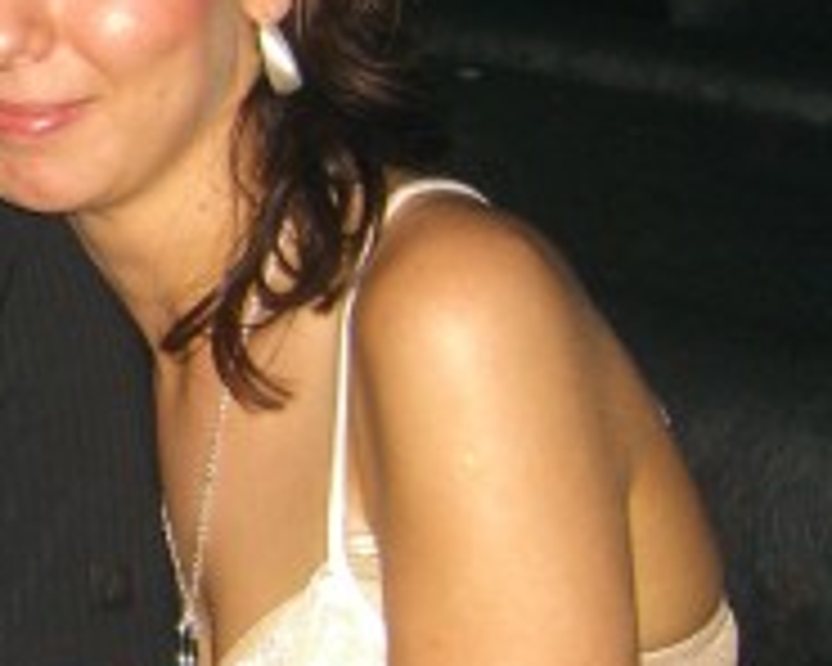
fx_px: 2955
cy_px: 270
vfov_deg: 12.8
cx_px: -409
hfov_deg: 14.9
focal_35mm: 120
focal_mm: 7.9
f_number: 2.8
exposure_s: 1/60
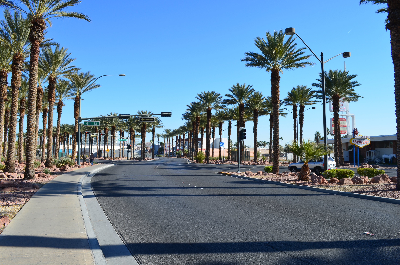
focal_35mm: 27
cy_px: 132
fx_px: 299
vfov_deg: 47.7
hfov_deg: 67.5
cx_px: 200
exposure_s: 1/125
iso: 125
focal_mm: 18
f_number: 11
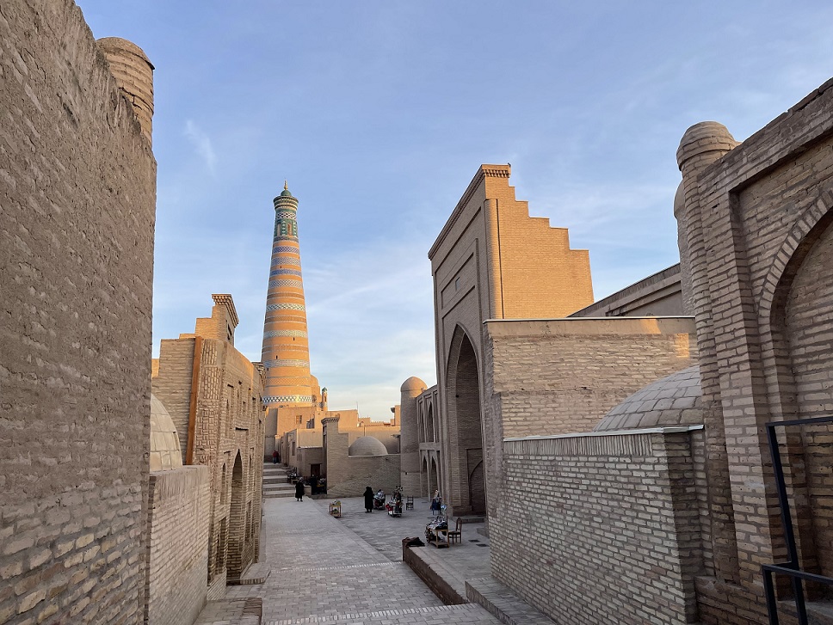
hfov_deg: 67.3
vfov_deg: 53.1
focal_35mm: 26
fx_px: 626
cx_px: 416
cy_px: 312
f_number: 1.6
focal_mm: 5.1
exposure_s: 1/726
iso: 32
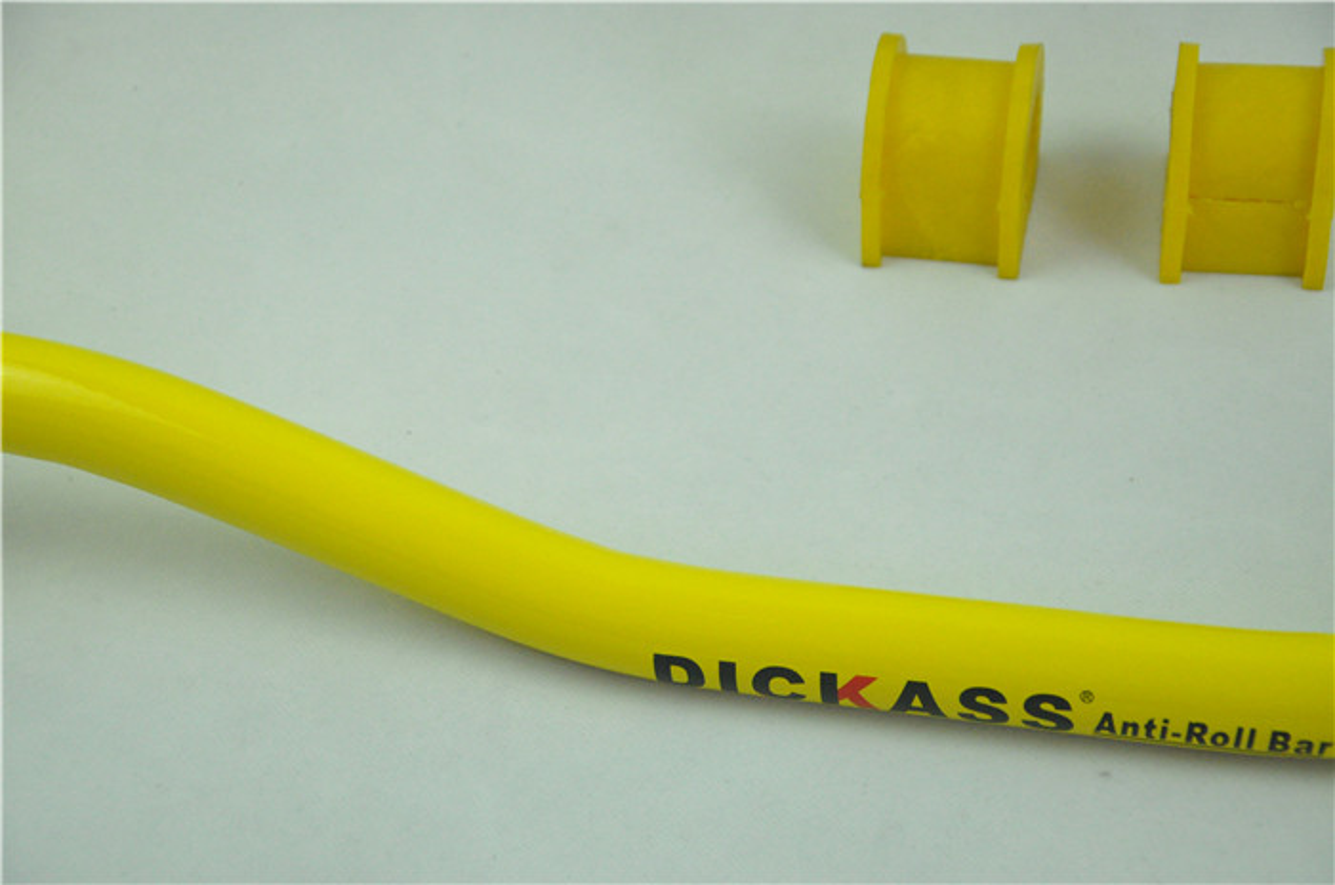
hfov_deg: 20.6
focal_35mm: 99
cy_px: 442
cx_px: 668
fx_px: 3665
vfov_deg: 13.8
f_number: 5.6
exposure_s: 1/1000
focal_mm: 66
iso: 3200
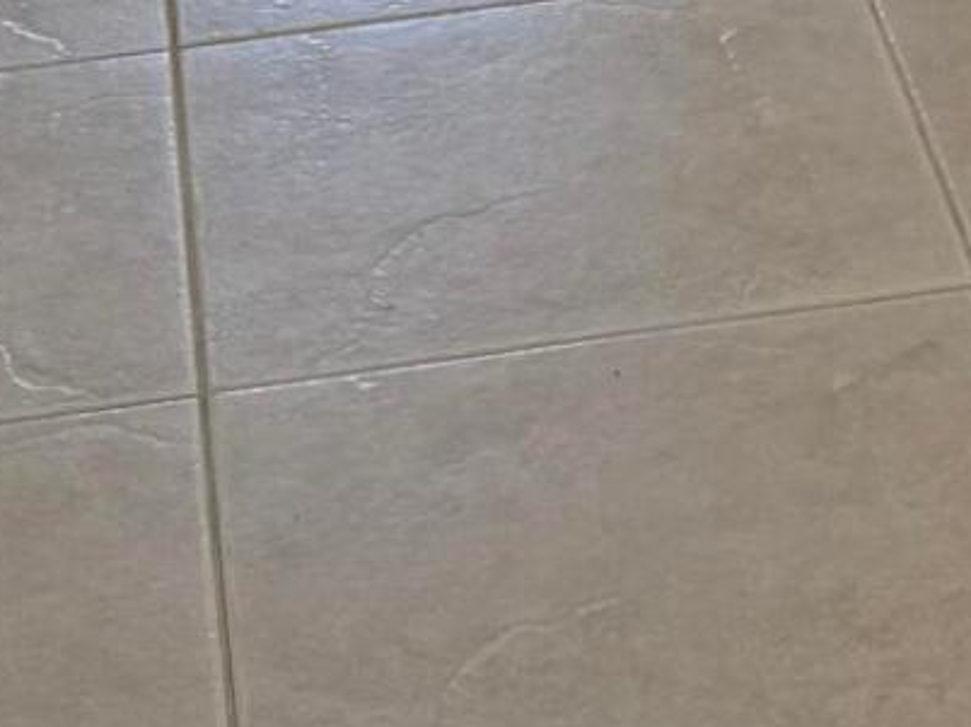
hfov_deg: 11.2
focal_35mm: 172
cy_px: -1275
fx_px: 4822
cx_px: 1336
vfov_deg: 7.7
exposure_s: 1/177
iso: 200
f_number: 1.78
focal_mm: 6.76
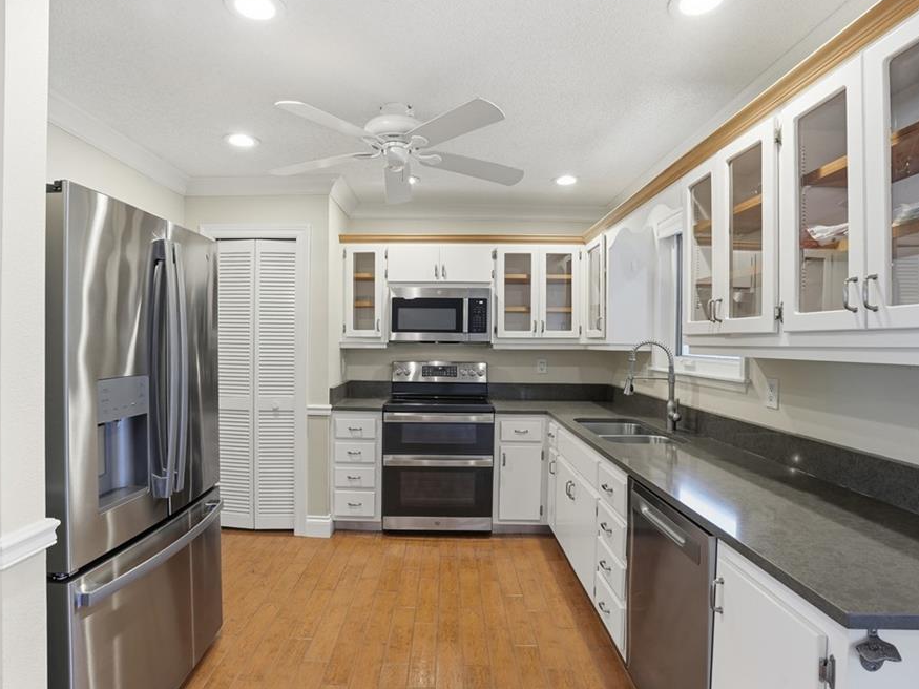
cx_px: 439
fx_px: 478
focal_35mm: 18
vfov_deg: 71.6
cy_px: 342
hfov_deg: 87.7
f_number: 9
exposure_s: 1/30
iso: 400
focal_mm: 16
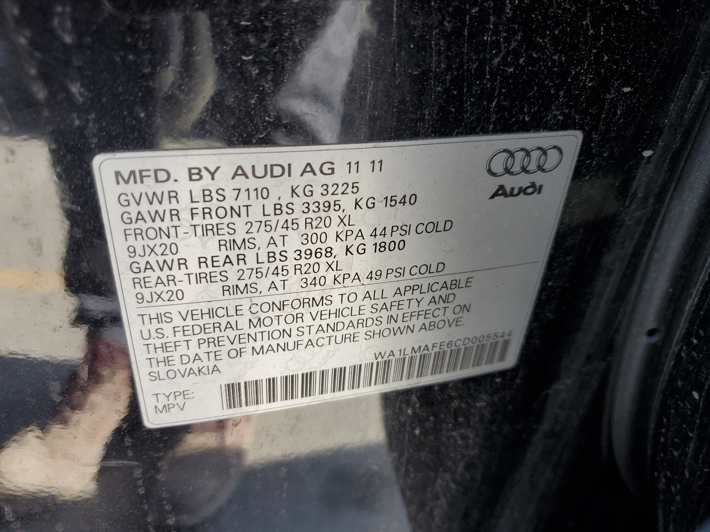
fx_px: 533
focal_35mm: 26
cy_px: 266
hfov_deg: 67.3
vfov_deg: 53.1
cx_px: 355
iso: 50
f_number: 1.5
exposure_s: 1/123
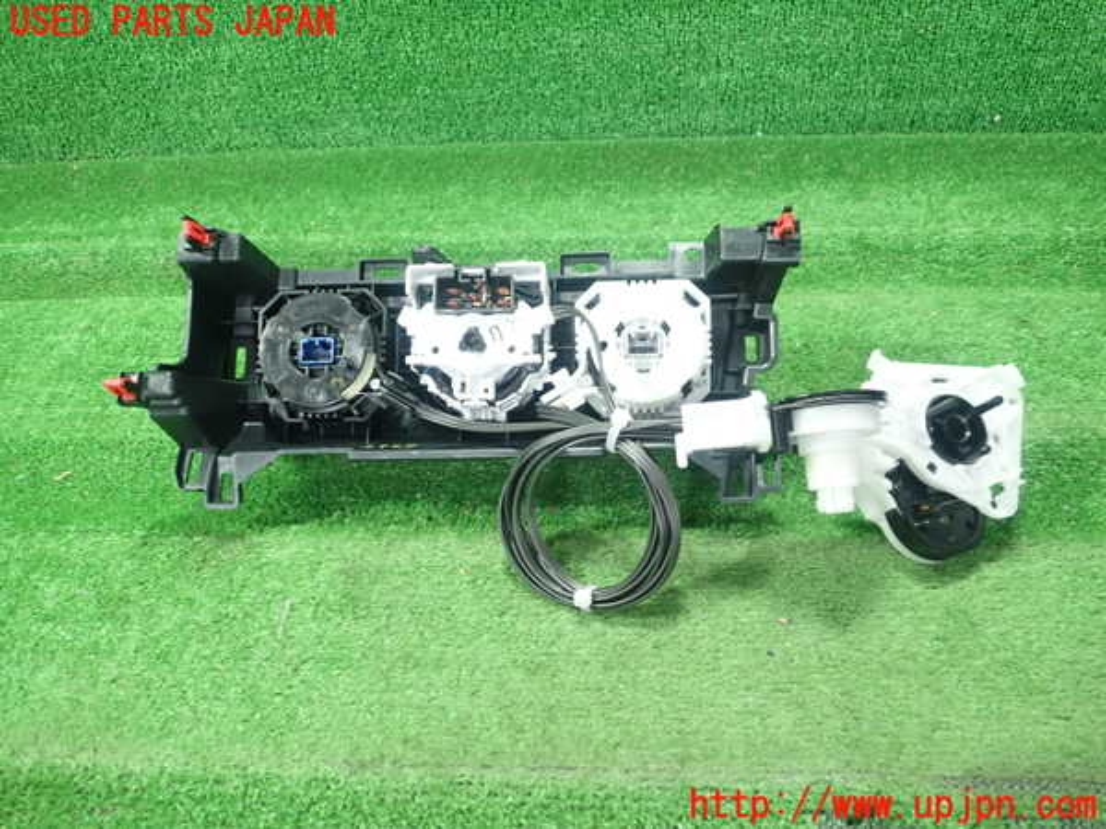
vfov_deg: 46.8
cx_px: 553
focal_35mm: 30
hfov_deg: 60.0
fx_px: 959
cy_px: 414
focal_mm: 5.5
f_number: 2.3
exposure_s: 1/125
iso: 640
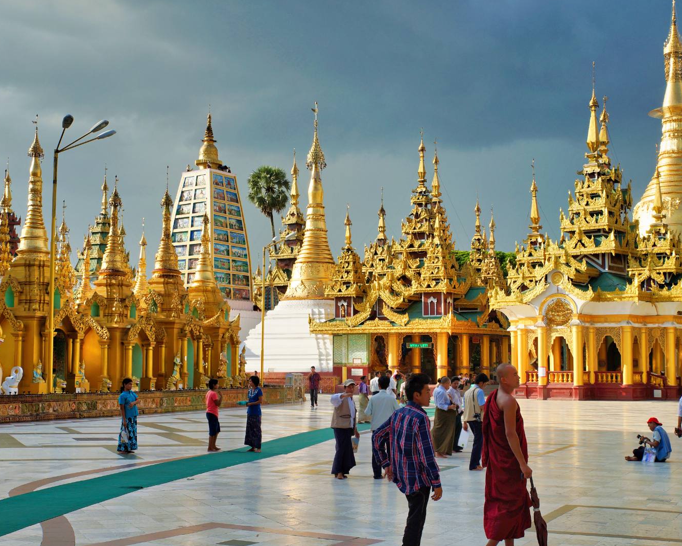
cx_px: 336
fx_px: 1090
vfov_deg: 28.1
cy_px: 291
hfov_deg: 34.7
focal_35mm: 54
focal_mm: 40
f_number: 8
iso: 100
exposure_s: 1/250
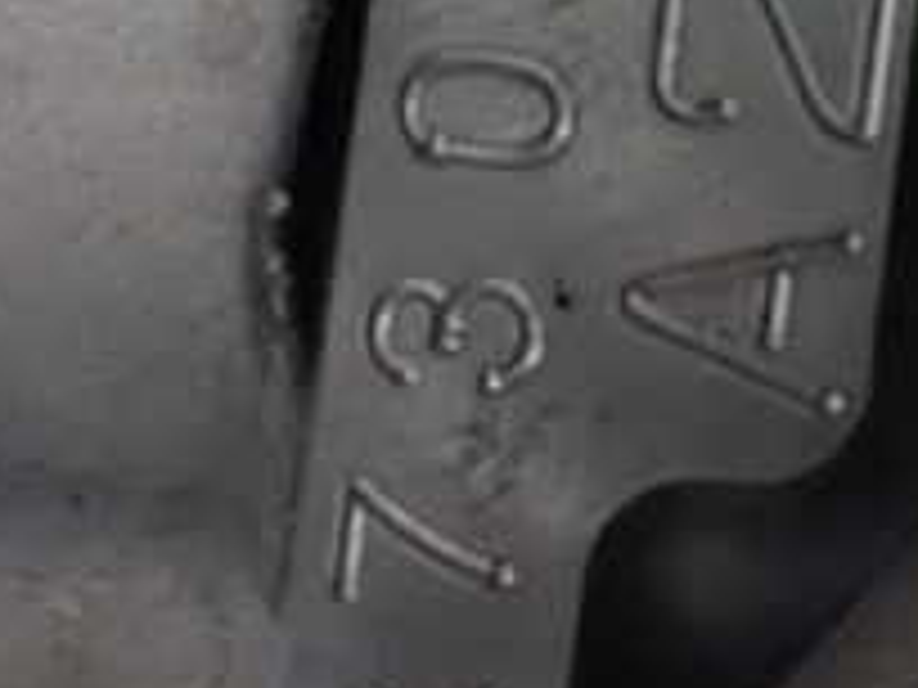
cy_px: 175
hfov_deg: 10.8
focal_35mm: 182
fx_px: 4827
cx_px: 819
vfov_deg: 8.1
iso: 1600
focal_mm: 11.09
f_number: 3.6
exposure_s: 1/40
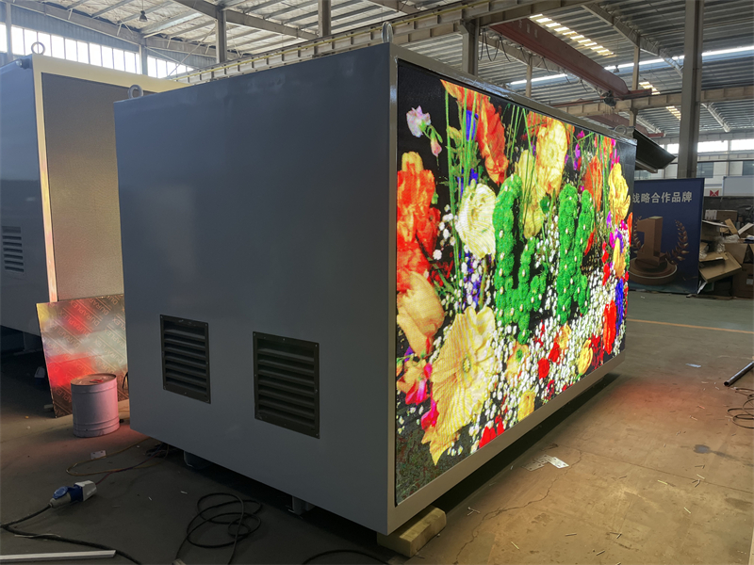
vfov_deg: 53.1
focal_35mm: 26
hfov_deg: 67.3
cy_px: 282
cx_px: 377
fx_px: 566
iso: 64
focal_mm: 5.1
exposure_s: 1/120
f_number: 1.6
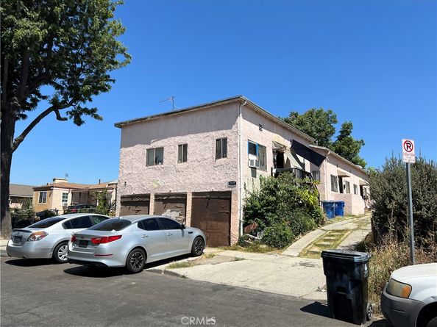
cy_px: 164
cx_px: 218
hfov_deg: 67.3
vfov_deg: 53.0
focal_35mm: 26
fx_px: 328
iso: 50
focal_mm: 5.7
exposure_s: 1/4444
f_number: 1.5
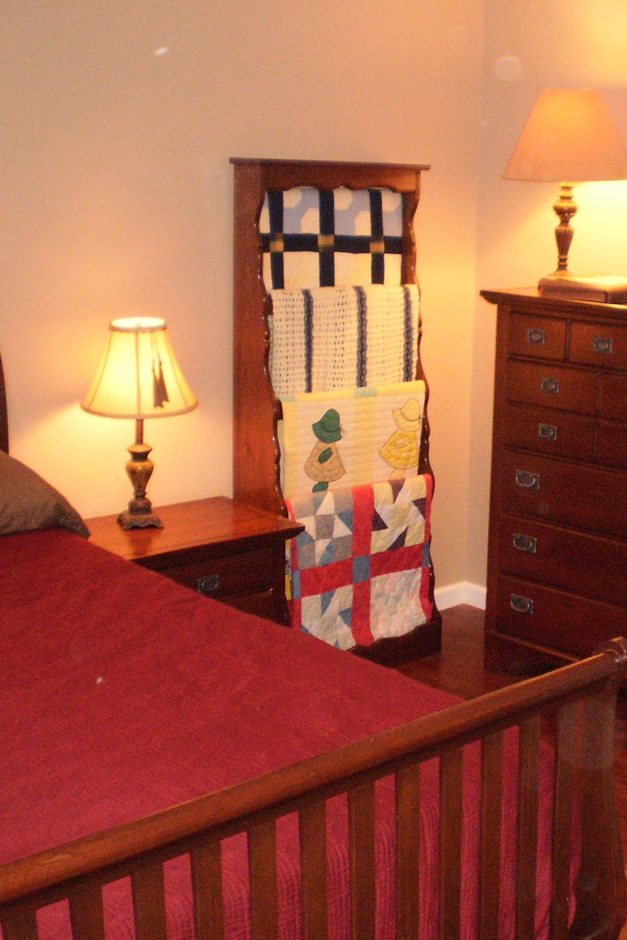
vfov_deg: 33.9
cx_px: 564
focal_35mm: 59
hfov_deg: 22.4
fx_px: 1541
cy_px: 465
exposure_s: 1/30
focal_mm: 7.4
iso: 400
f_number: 3.5
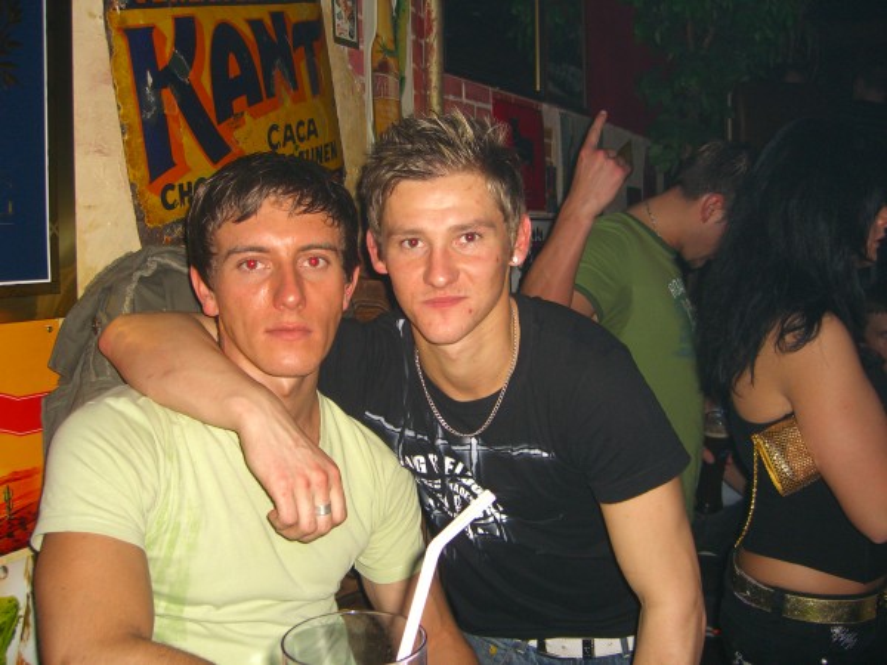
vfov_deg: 37.7
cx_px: 444
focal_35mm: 38
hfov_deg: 49.0
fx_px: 974
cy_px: 332
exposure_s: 1/60
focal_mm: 7.9
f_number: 2.8
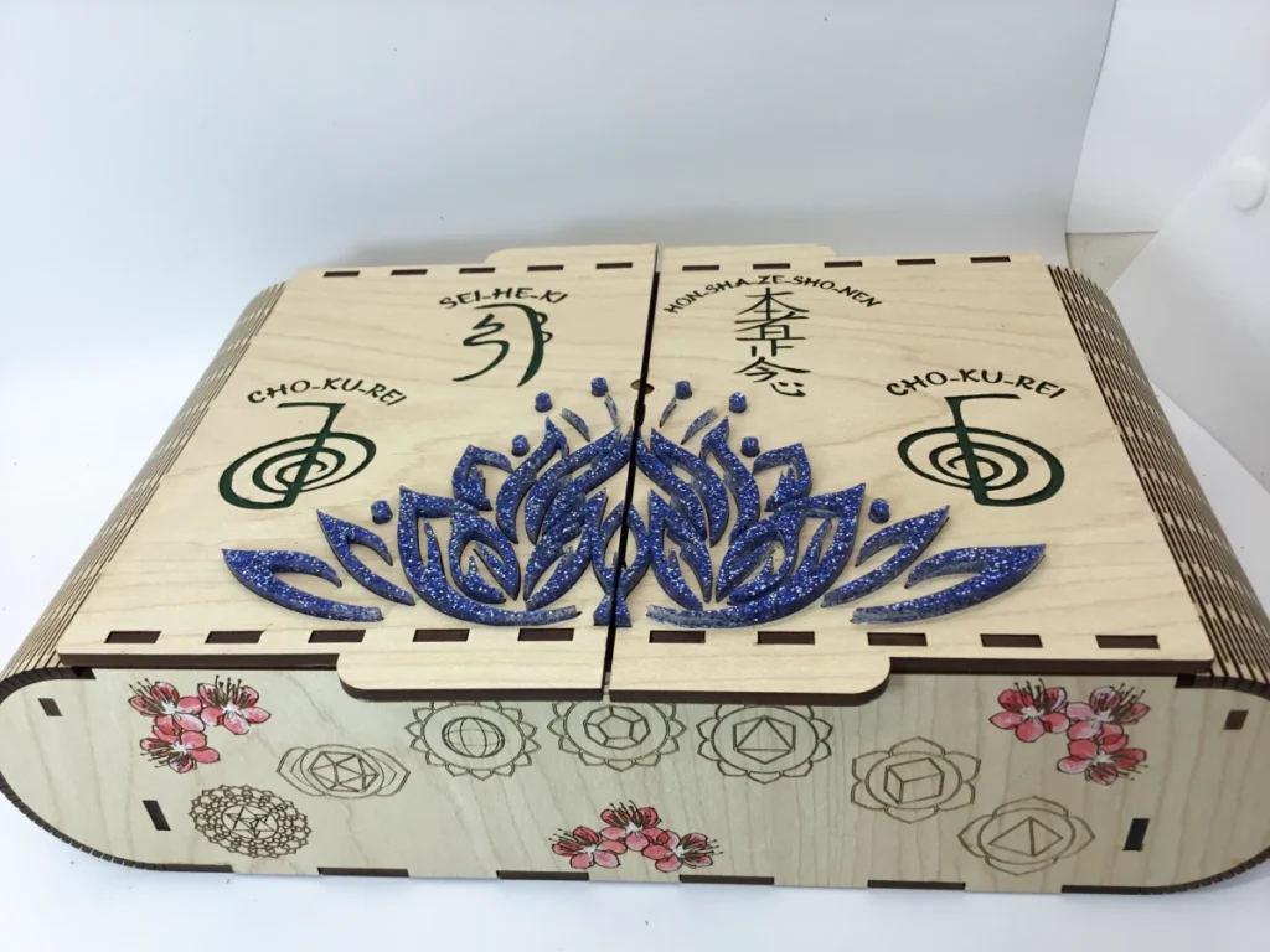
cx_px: 635
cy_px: 476
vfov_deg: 45.4
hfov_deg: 58.4
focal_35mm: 31
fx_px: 1137
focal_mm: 3.3
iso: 25
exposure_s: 1/120
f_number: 2.4
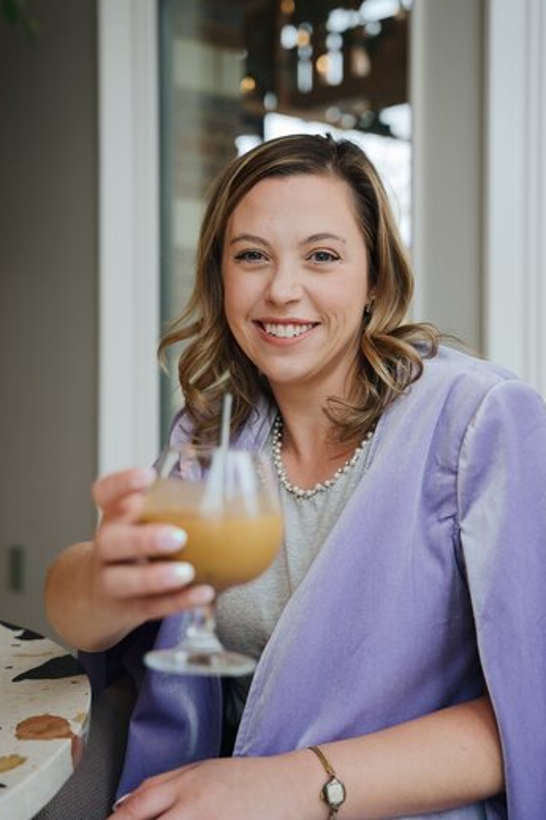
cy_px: 359
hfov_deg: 26.4
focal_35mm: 51
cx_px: 305
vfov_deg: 38.8
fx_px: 1161
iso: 640
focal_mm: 44
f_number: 2.8
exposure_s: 1/200
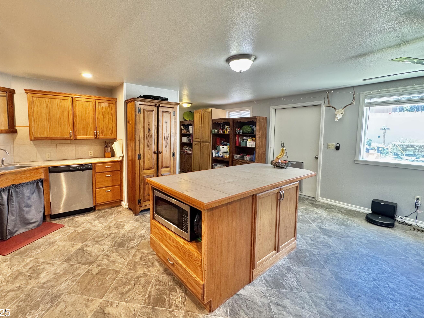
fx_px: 196
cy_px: 148
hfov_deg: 94.0
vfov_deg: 78.0
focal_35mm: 16
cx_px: 186
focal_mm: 2.22
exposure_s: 1/60
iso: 200
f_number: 2.2
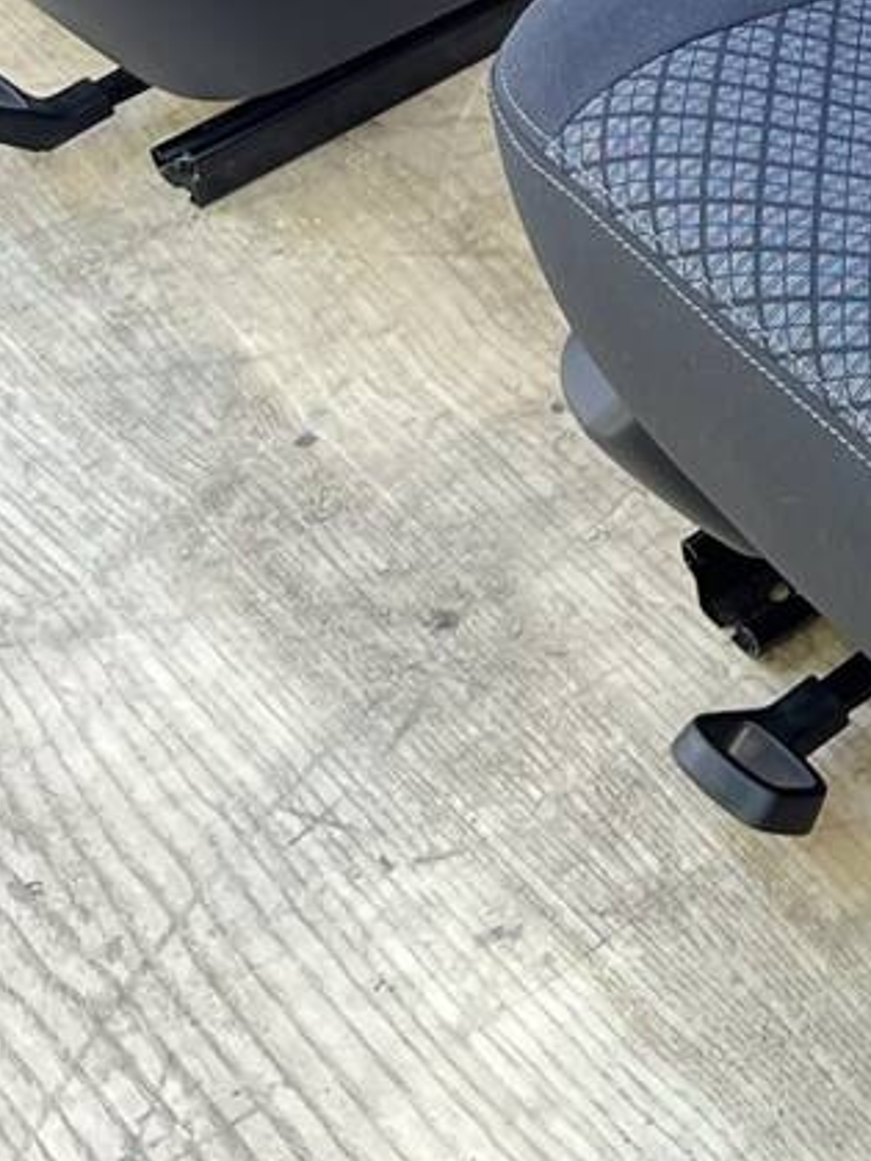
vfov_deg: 17.8
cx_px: 1651
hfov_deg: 13.2
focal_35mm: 99
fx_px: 3321
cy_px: -578
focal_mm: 5.1
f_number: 1.6
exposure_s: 1/121
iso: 80
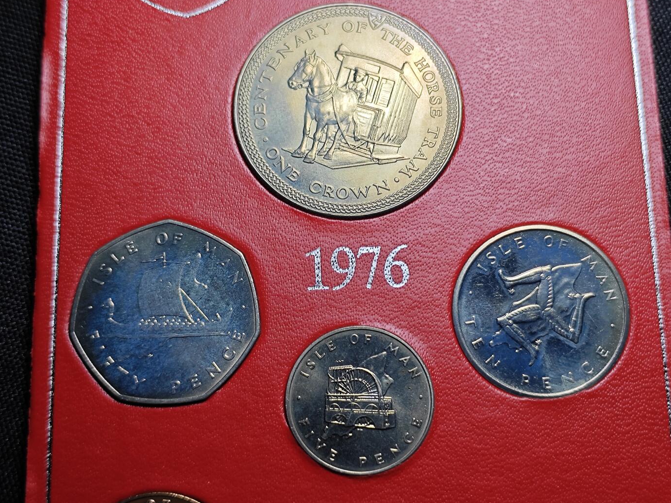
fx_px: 1008
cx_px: 340
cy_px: 250
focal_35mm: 52
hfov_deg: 36.8
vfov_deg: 28.0
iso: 50
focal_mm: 5.84
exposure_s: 1/173
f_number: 1.6
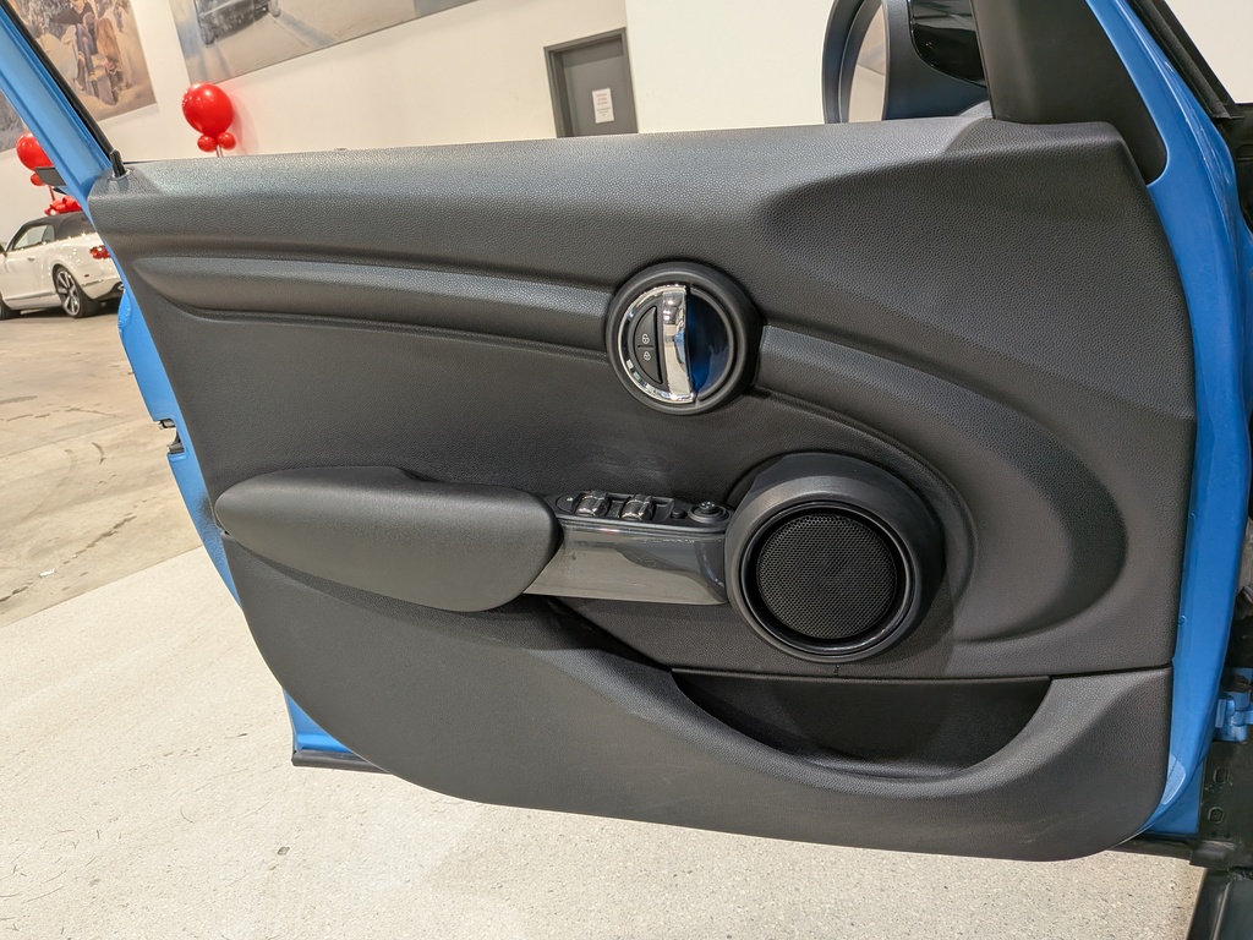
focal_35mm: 24
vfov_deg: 56.8
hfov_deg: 71.6
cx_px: 626
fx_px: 869
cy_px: 470
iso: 107
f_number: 1.7
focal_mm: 4.53
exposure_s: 1/100
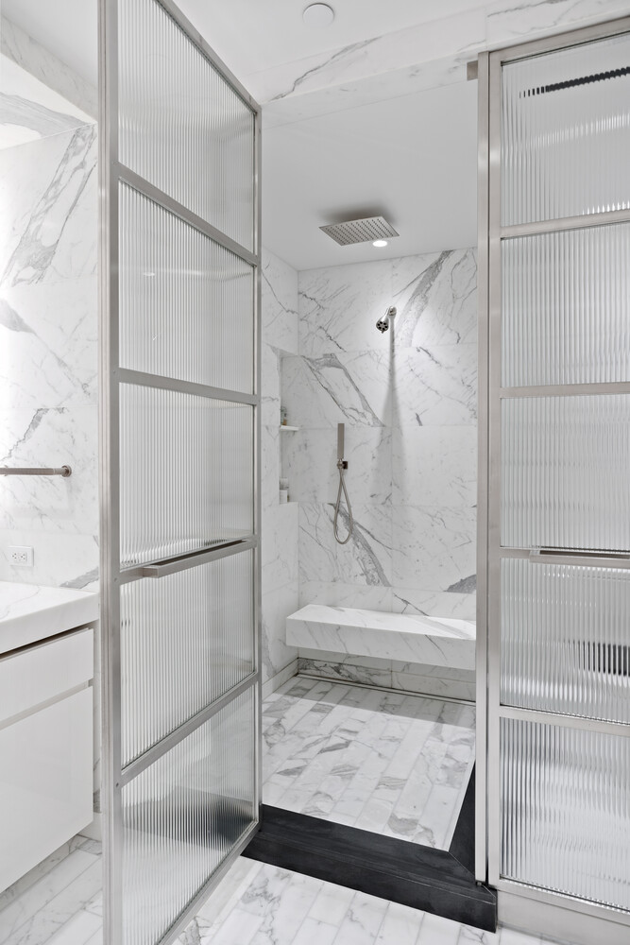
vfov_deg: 78.6
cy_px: 472
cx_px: 315
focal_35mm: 22
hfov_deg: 57.2
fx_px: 577
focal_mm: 22
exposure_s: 1/1.67
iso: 100
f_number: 8
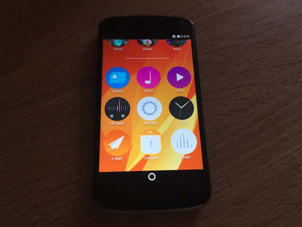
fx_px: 253
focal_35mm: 29
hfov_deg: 61.7
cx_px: 151
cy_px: 114
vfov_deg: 48.2
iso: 25
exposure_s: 1/33
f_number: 2.2
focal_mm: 4.15
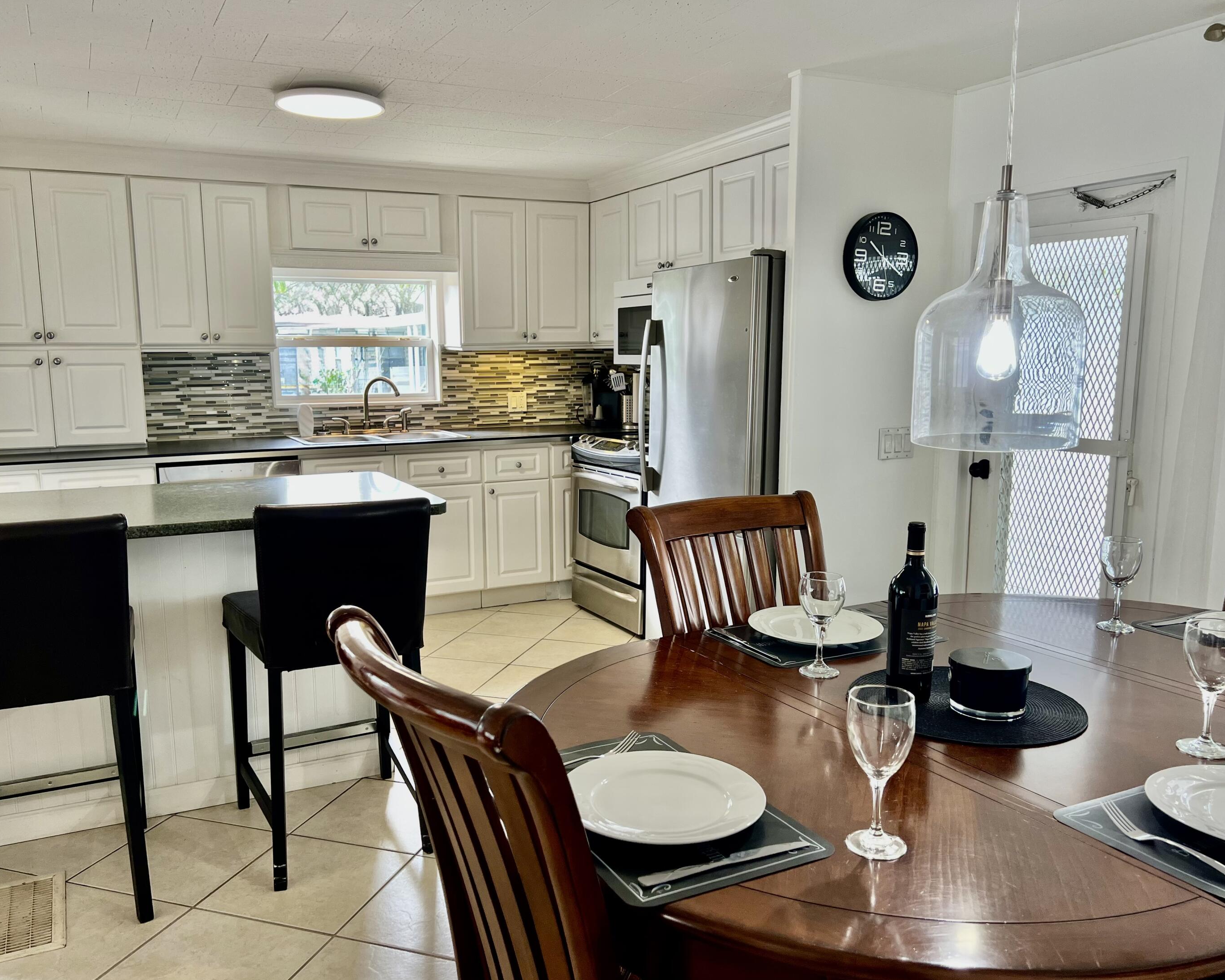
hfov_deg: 62.1
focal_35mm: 28
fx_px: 1015
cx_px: 563
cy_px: 504
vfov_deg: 51.5
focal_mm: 5.7
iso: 80
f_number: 1.5
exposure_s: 1/120
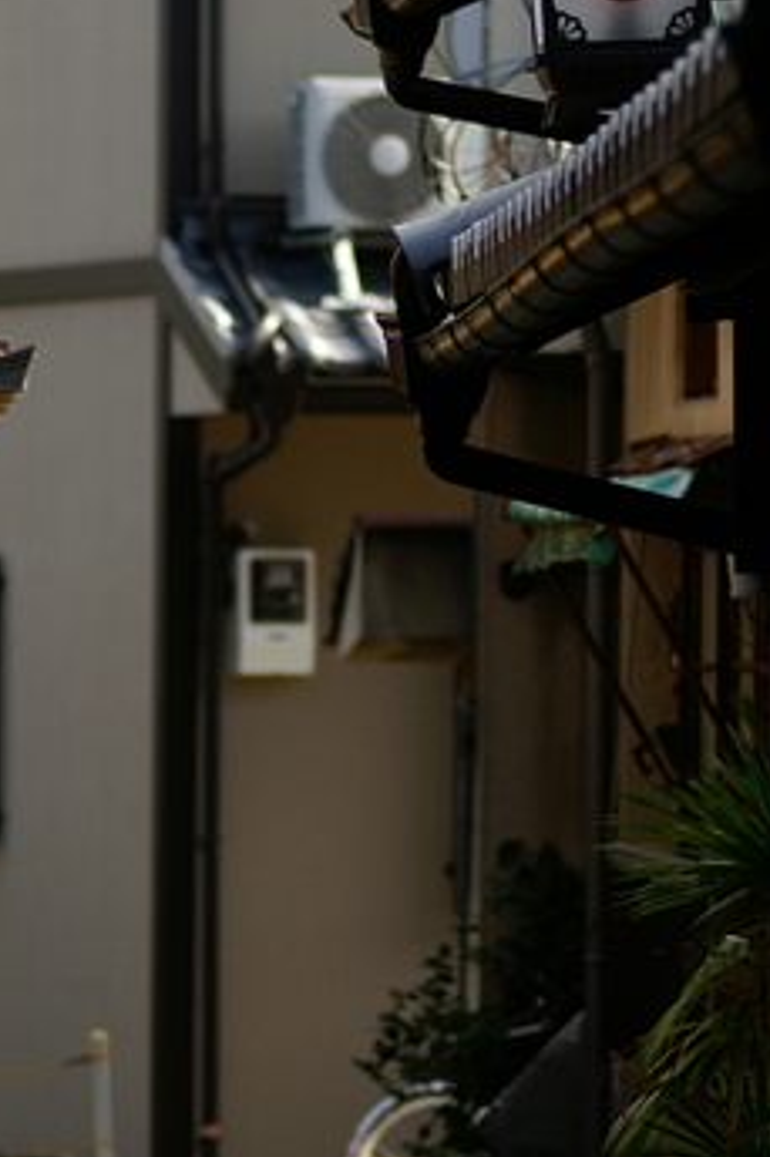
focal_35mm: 446
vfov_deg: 4.6
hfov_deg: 3.1
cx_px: -13
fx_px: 14322
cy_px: 457
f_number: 2.8
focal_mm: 100
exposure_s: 1/1000
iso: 125
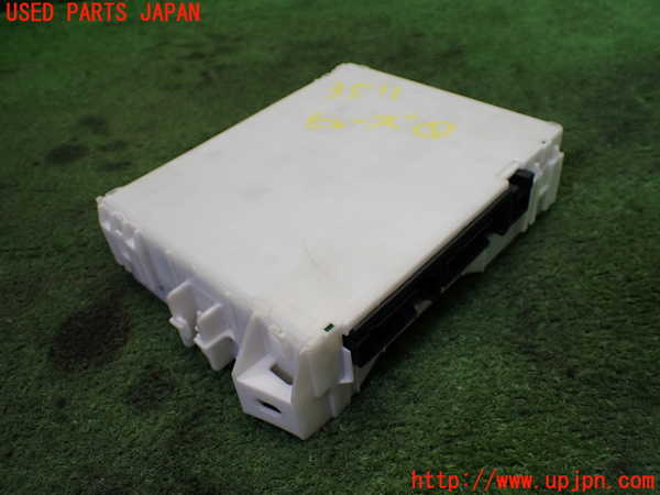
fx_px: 572
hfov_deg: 60.0
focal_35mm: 30
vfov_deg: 46.8
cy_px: 248
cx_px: 330
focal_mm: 5.4
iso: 200
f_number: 2.3
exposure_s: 1/125
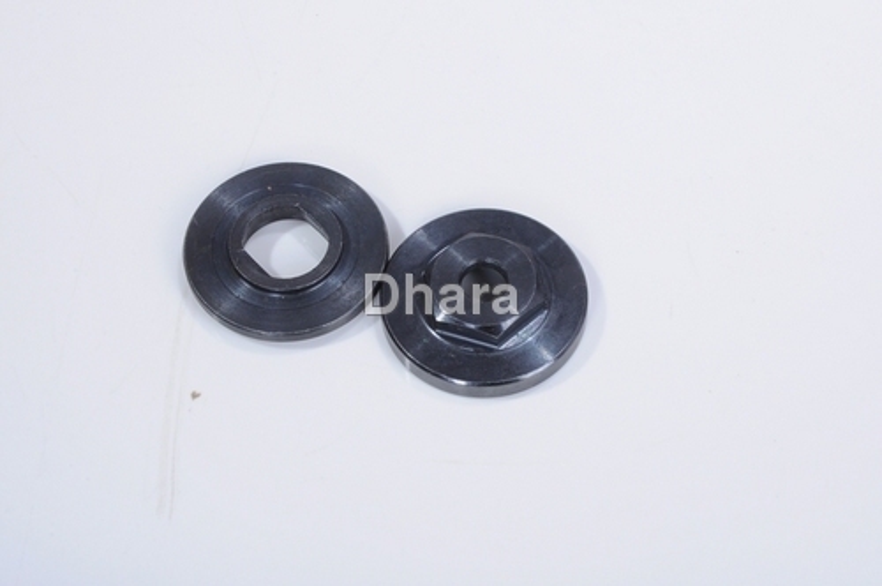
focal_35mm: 120
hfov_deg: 17.1
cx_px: 441
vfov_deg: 11.4
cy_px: 293
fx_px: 2936
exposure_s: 1/160
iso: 200
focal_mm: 80
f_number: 25
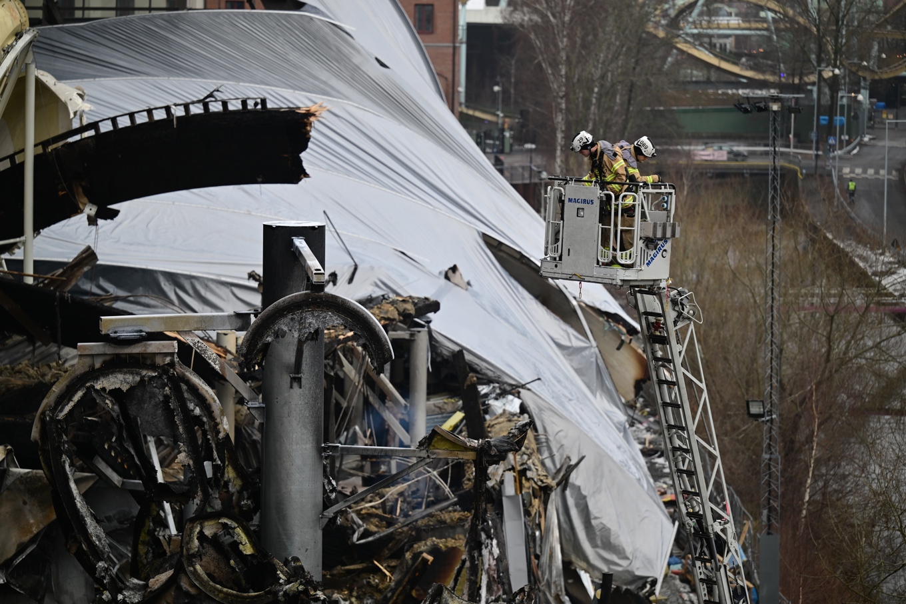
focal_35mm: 130
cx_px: 453
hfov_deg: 15.8
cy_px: 302
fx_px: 3271
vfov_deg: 10.5
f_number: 2.8
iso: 400
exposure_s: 1/1000
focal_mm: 130
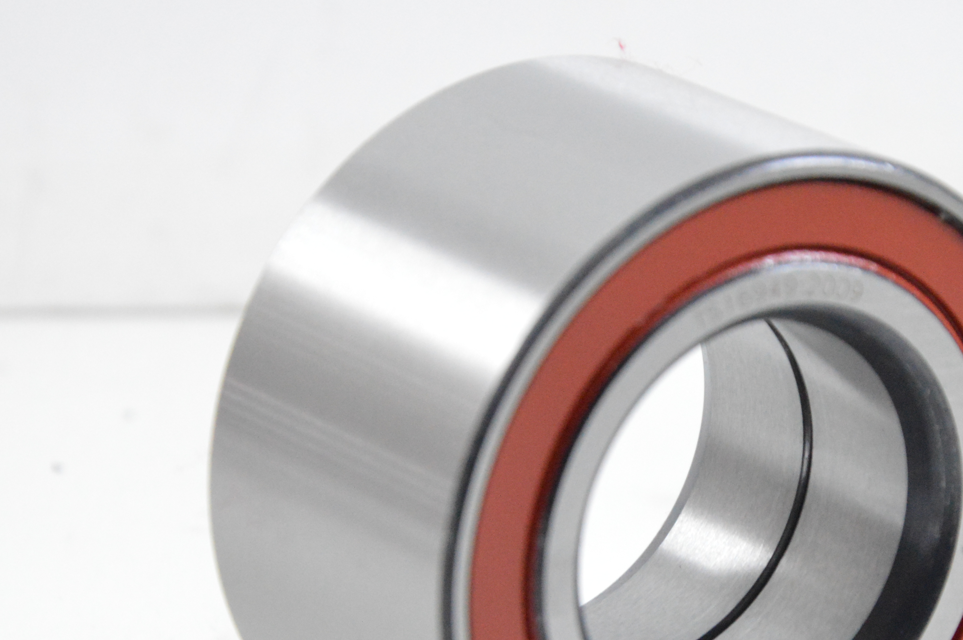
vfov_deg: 4.5
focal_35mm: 304
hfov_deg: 6.8
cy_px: 515
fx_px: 8124
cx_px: 748
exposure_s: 1/100
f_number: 7.1
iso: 3200
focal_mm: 105
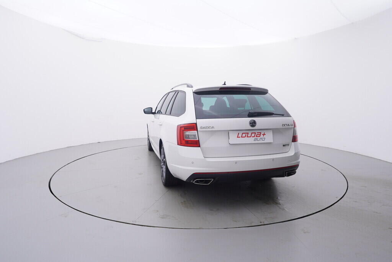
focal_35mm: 22
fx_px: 245
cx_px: 196
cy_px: 131
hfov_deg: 77.3
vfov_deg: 56.2
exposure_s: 1/80
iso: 200
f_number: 5
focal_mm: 15
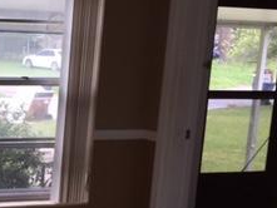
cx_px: -114
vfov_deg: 17.5
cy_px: 137
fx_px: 673
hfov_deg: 20.6
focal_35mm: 84
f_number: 2.2
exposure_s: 1/30
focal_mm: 4.15
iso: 40
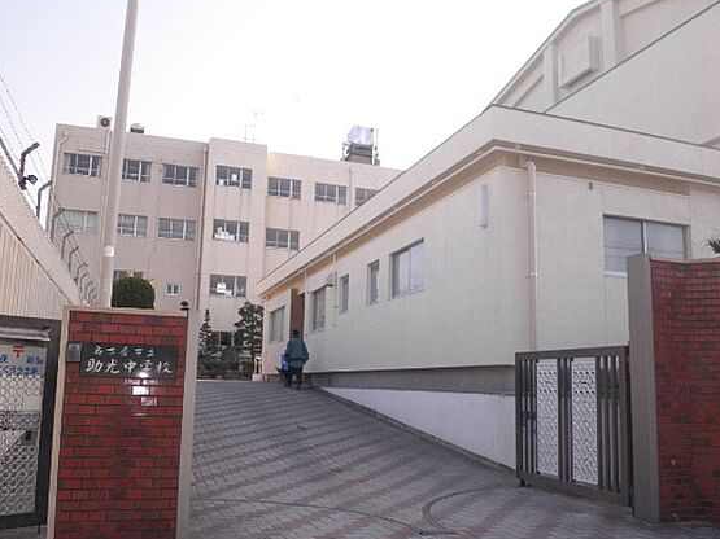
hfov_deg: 60.0
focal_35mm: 30
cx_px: 370
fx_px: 624
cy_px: 279
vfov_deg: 46.8
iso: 100
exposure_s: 1/100
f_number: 7.9
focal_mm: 4.7
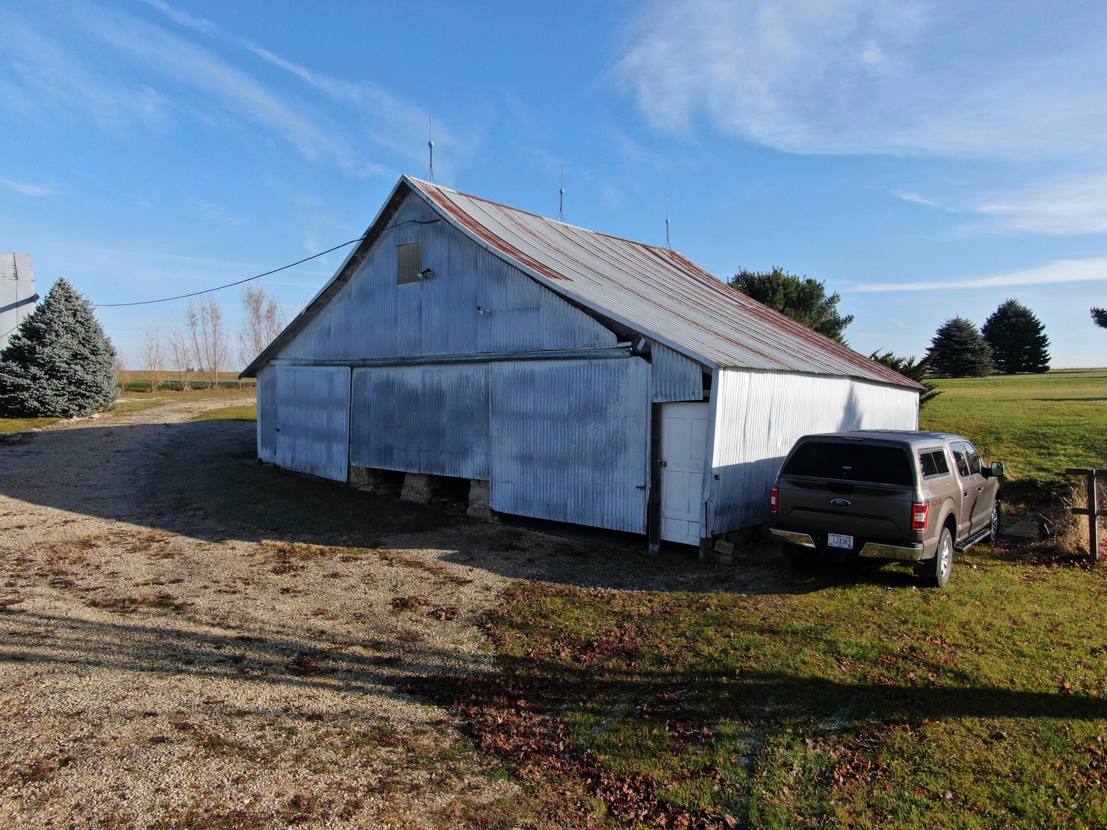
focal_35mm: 24
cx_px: 554
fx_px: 768
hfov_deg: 71.6
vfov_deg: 56.8
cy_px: 415
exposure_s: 1/1250
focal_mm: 4.39
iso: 110
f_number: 2.8
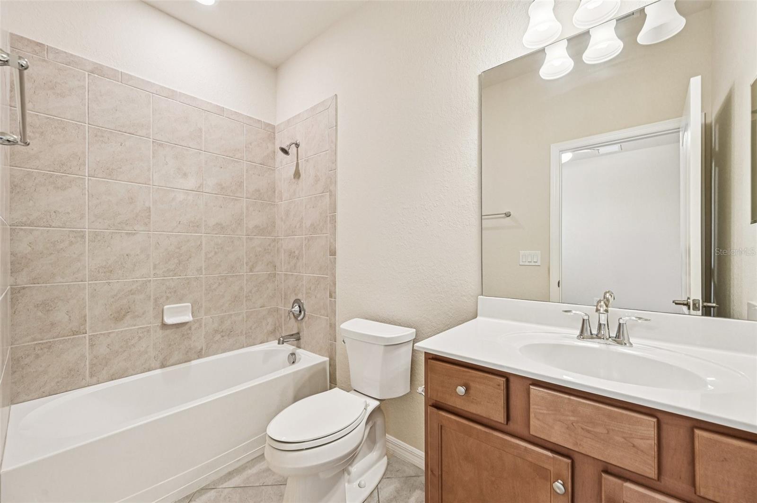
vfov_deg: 81.1
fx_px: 294
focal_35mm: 14
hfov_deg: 104.3
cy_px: 252
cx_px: 378
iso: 400
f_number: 8
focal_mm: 14
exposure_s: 1/25
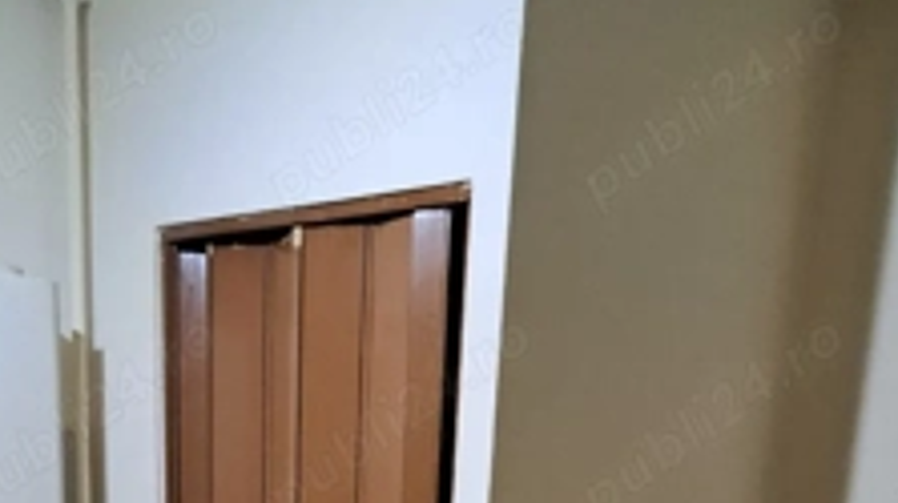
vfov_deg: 21.0
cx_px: 479
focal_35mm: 47
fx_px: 1118
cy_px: 781
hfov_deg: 43.7
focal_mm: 5.23
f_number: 1.8
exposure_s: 1/33
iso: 500
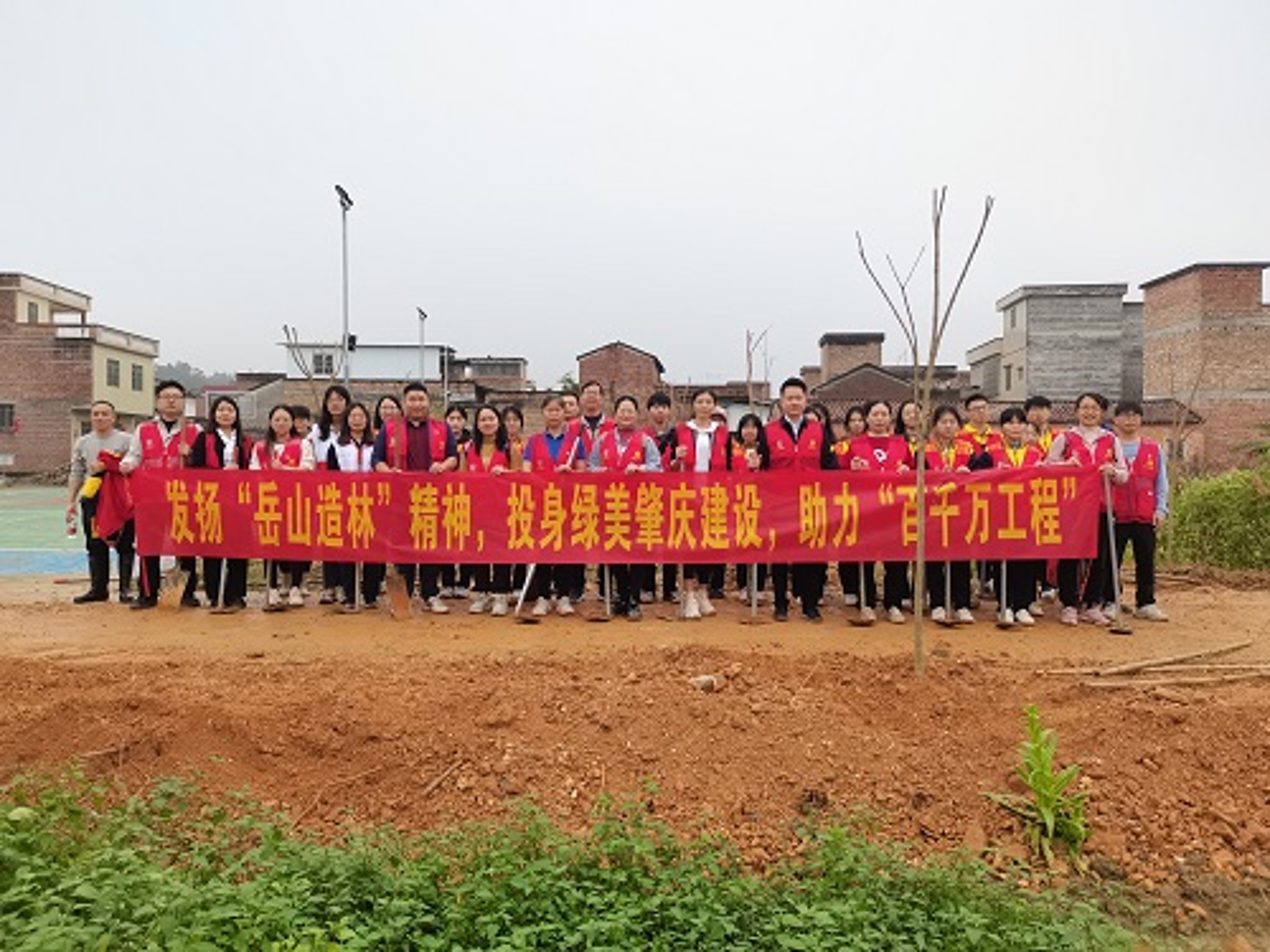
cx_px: 635
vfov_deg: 53.1
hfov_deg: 67.3
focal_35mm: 26
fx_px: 954
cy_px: 476
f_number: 1.8
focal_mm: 5.58
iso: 50
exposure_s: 1/158
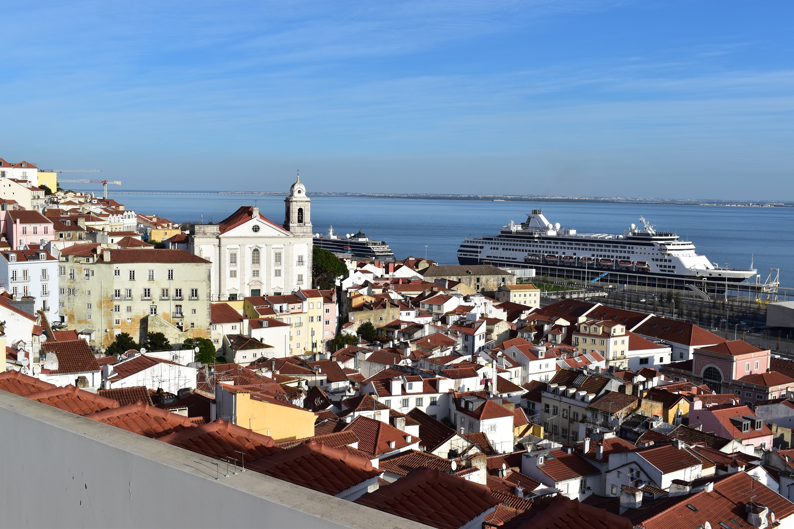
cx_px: 397
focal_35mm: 39
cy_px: 264
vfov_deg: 34.2
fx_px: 860
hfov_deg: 49.6
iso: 250
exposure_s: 1/500
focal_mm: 26
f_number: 11
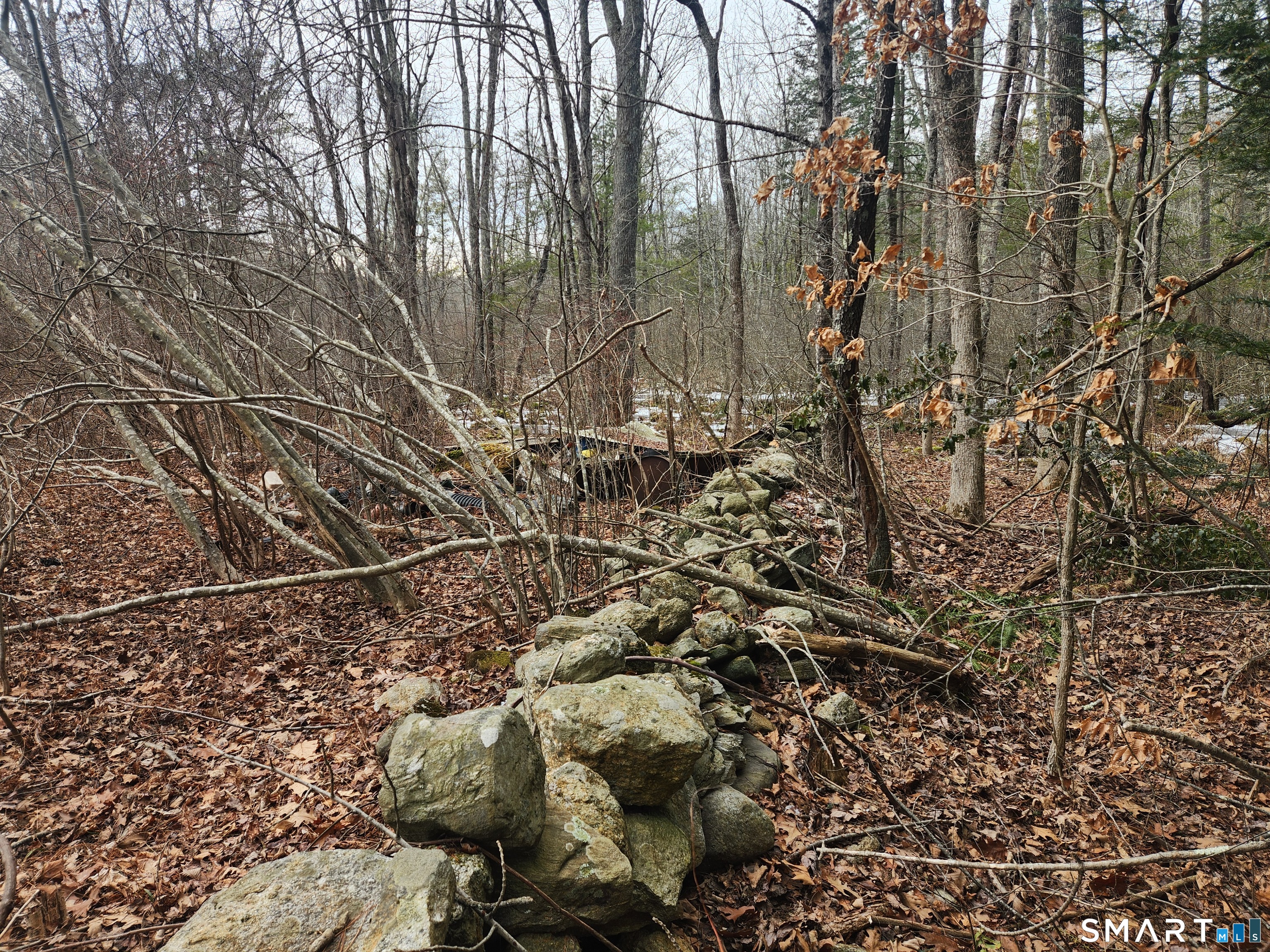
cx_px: 635
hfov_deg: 73.9
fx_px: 844
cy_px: 476
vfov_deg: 58.9
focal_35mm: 23
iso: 20
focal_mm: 5.4
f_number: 1.8
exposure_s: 1/201
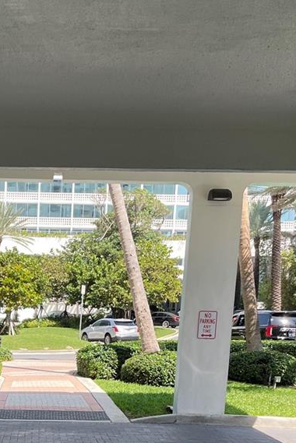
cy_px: 443
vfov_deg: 32.3
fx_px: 702
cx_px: -6
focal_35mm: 57
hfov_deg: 22.8
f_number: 1.6
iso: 32
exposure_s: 1/729
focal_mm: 4.2
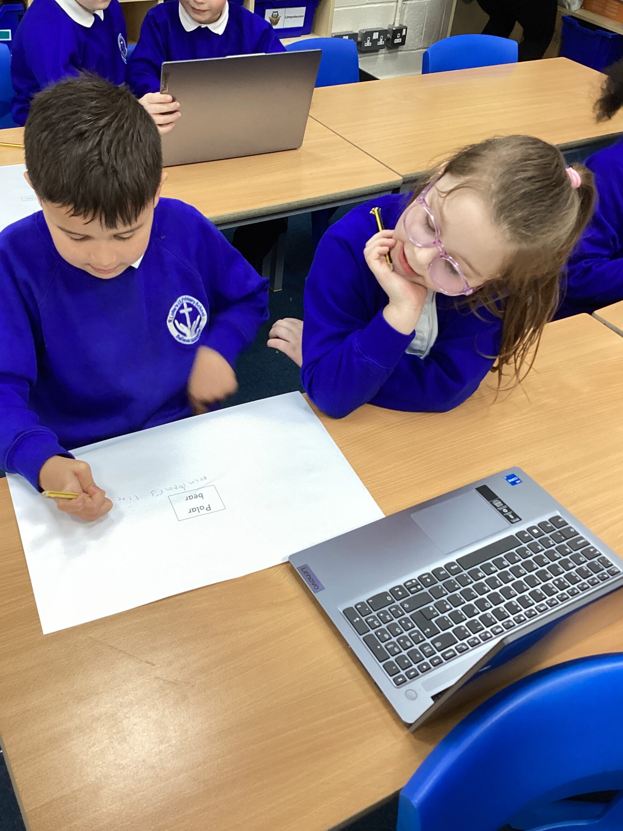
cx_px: 306
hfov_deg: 41.8
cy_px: 399
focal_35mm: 34
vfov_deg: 53.9
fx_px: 816
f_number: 2.4
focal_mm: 3.3
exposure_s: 1/50
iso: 100
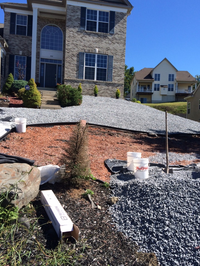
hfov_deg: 45.4
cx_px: 101
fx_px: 239
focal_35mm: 31
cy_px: 131
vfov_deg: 58.3
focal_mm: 4.12
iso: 32
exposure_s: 1/1325
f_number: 2.2
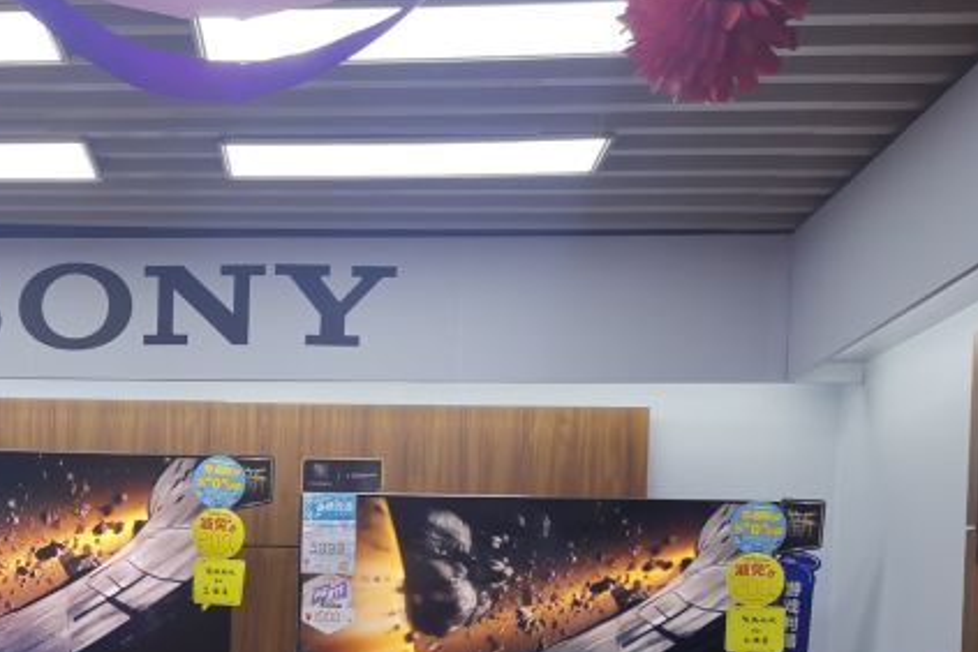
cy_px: 682
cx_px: 154
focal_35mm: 62
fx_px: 1684
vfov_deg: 21.0
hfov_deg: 31.3
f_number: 1.8
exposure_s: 1/100
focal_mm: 4.75
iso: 80
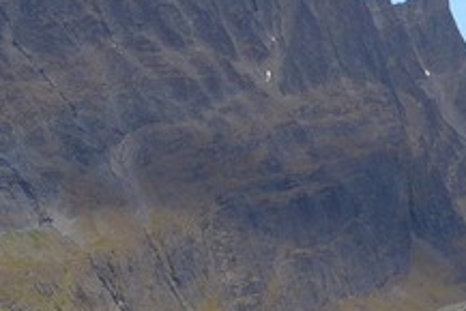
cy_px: 249
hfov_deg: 12.6
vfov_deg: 8.8
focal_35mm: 156
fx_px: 2021
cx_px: -179
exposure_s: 1/1000
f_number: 2.8
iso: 80
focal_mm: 9.2
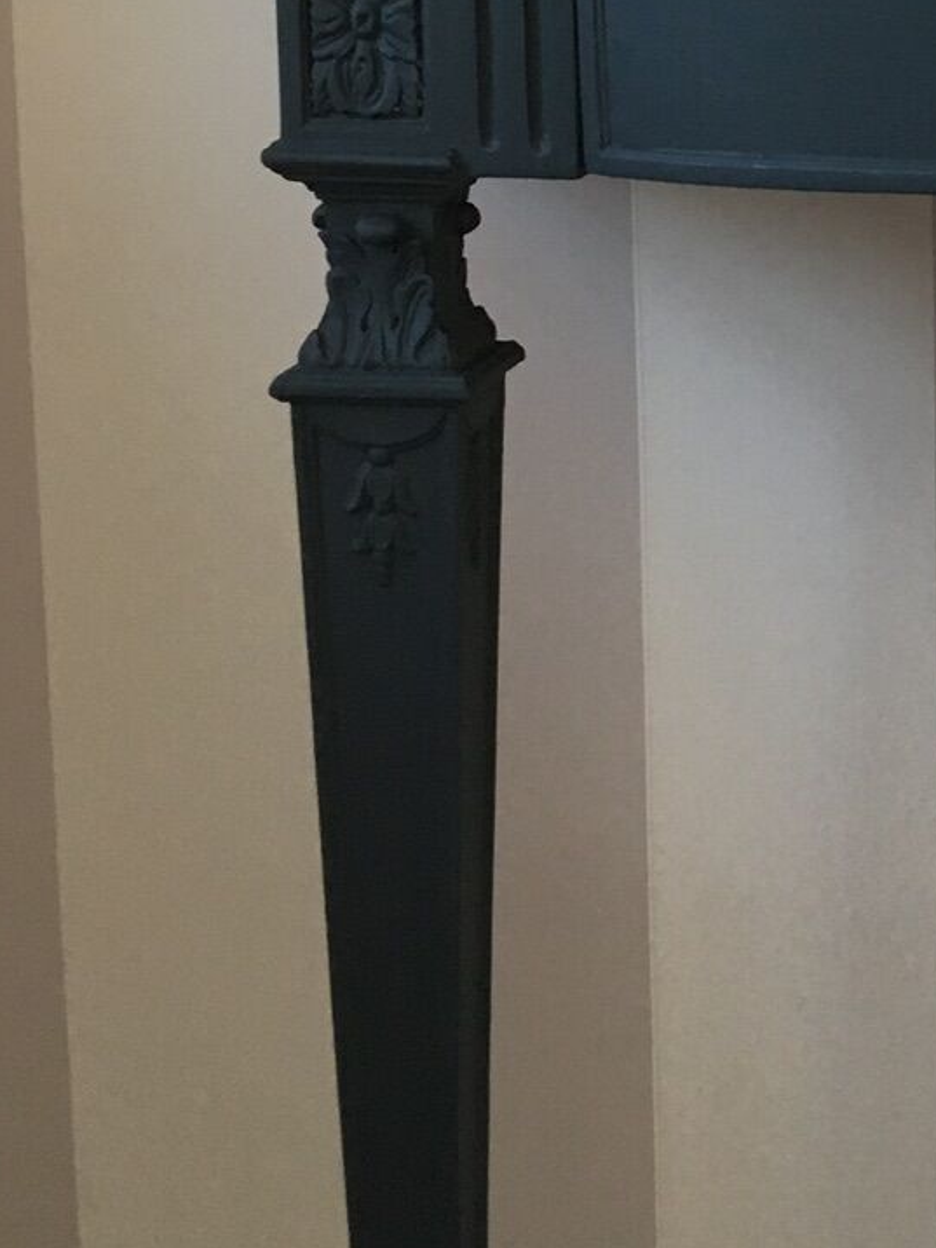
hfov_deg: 16.6
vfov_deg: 23.2
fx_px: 2992
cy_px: 232
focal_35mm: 83
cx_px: 1267
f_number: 2.2
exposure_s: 1/33
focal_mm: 4.15
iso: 64
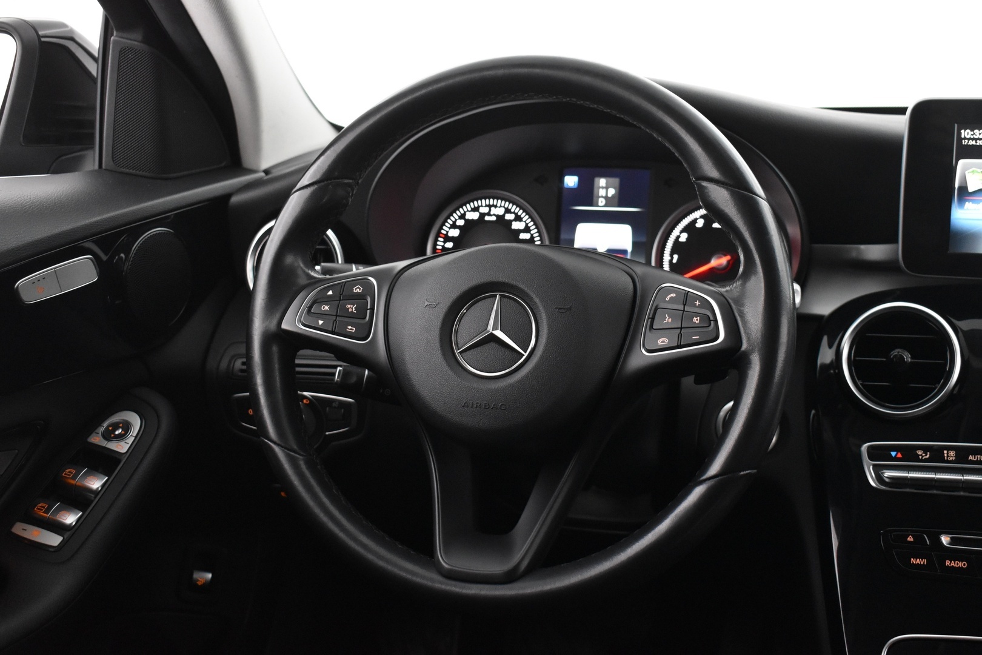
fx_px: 1227
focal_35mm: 45
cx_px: 491
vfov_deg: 29.9
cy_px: 328
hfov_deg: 43.6
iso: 3200
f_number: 4.2
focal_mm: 30
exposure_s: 1/25
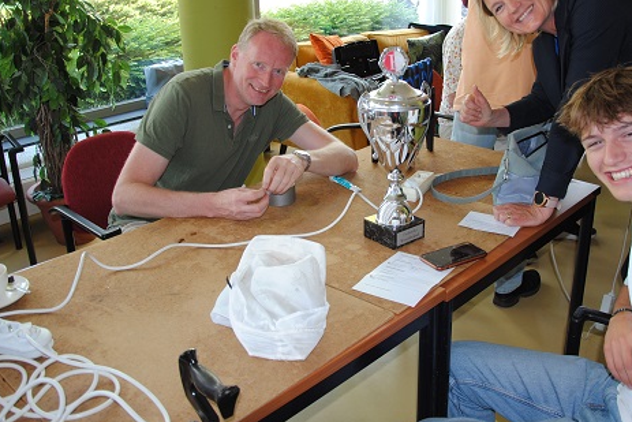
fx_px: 615
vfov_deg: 37.7
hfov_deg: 54.4
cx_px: 340
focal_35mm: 35
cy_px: 159
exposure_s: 1/80
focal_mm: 18
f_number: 3.5
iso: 200
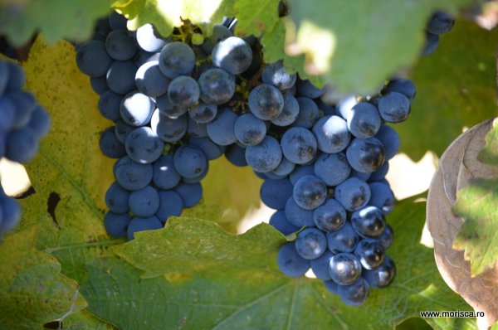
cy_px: 165
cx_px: 249
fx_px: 2279
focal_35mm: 165
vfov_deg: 8.3
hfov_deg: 12.5
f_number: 5.6
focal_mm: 110
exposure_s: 1/125
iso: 400
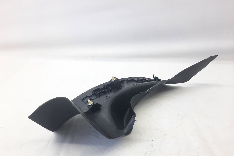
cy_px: 83
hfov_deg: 67.4
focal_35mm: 27
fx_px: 175
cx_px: 113
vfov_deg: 47.9
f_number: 2
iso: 80
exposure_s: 1/50
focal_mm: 4.6
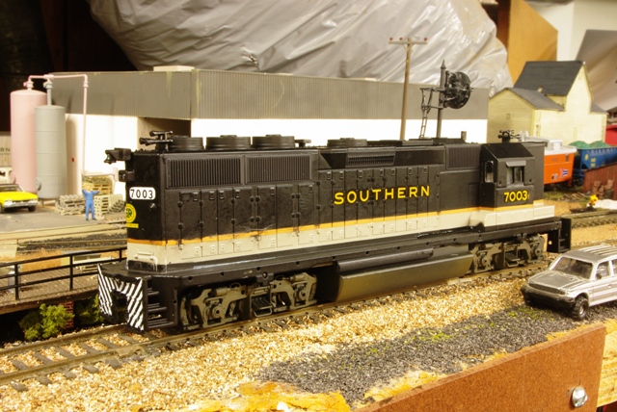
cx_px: 308
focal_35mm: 42
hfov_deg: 46.4
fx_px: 720
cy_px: 206
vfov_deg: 32.0
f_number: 27
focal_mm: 28.13
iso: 200
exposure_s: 8
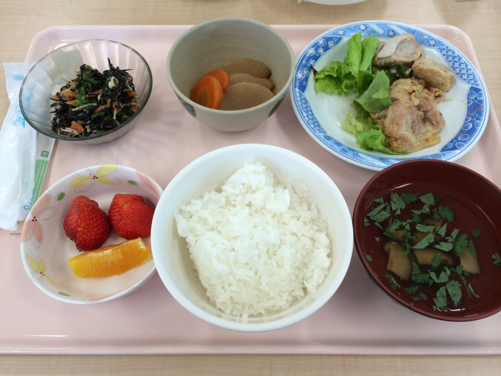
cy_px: 188
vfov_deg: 46.8
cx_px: 250
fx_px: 434
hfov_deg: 60.0
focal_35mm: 30
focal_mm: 4.12
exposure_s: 1/60
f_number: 2.2
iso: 40
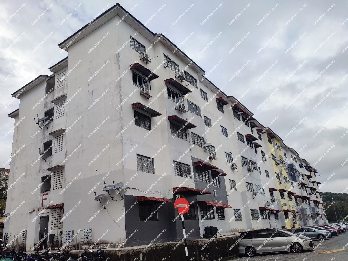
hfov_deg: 69.4
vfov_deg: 54.9
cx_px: 174
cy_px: 130
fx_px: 251
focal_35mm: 25
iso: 50
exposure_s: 1/411
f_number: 1.9
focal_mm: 6.04
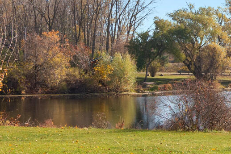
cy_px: 32
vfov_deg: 7.9
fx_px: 1117
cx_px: 337
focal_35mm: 174
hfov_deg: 11.4
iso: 320
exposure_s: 1/1000
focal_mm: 30
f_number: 8
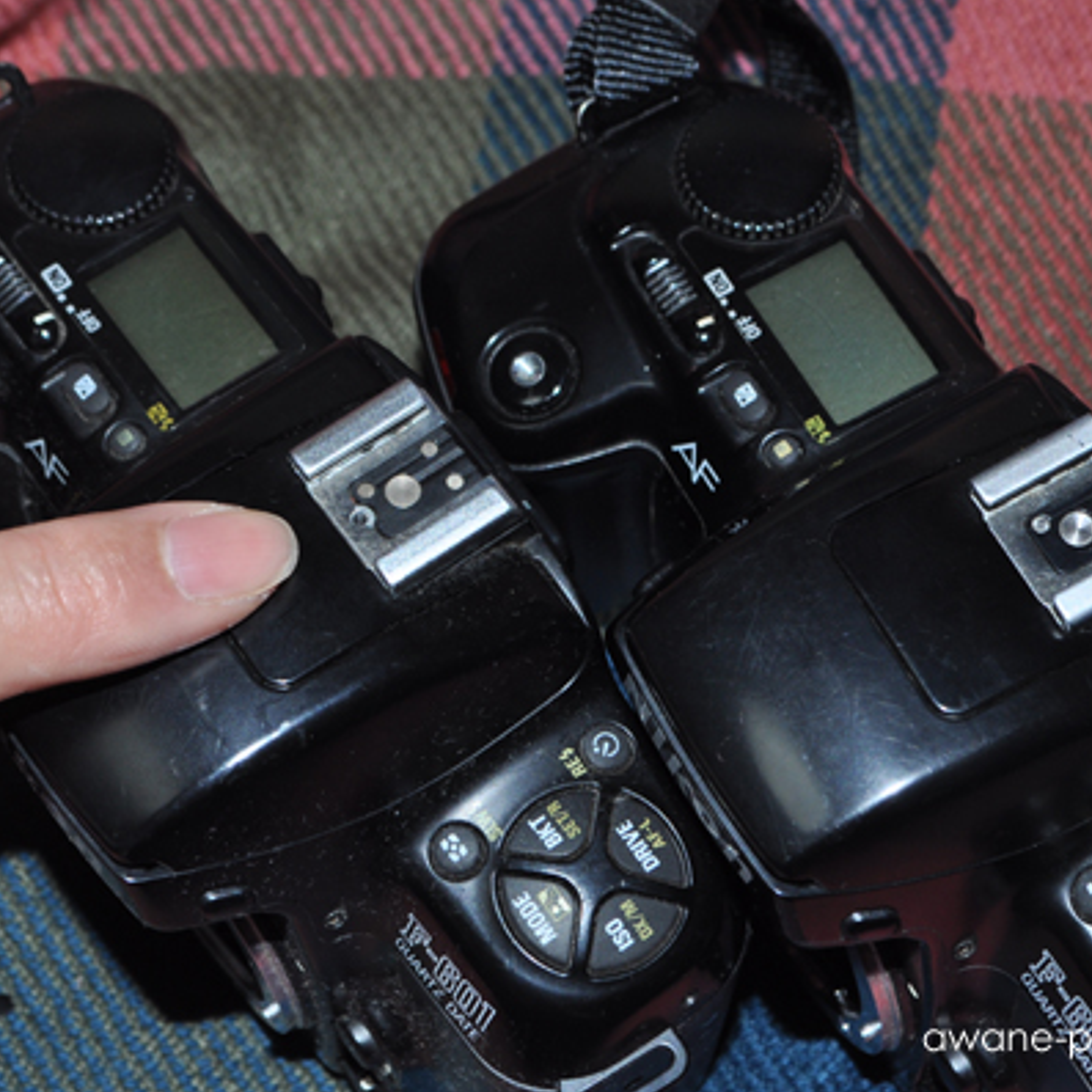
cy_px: 545
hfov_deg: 21.4
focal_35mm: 81
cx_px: 591
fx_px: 2891
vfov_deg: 21.4
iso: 400
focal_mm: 42
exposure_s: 1/60
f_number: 10
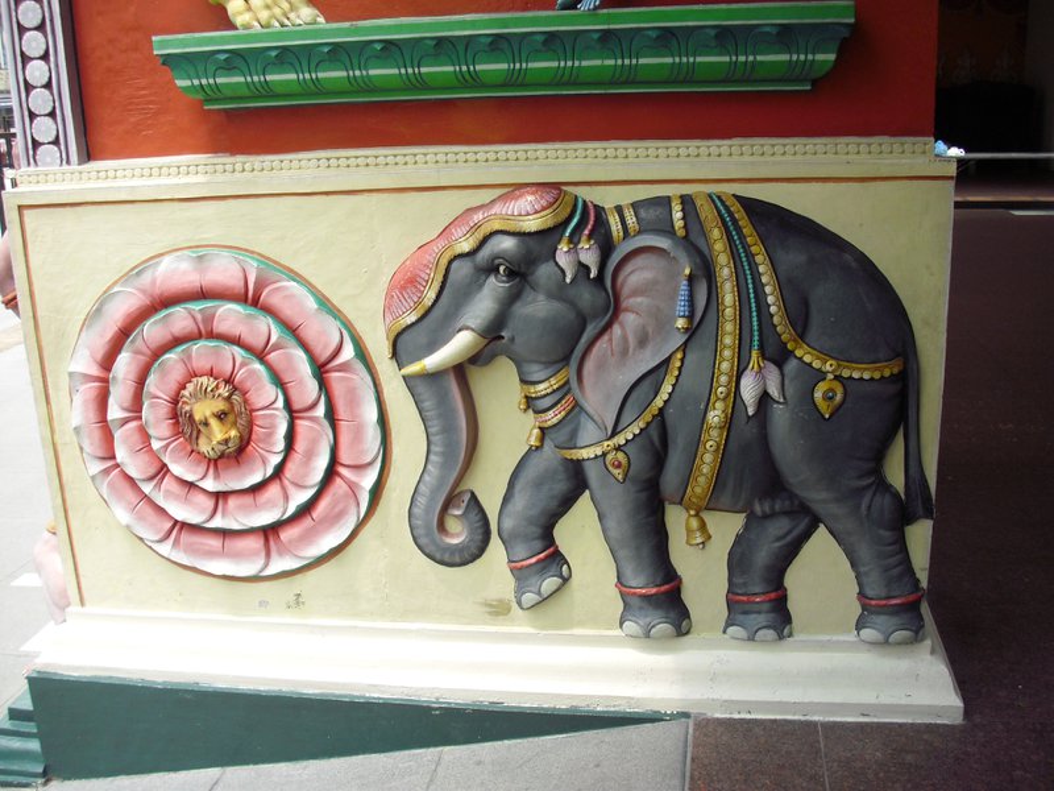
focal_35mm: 38
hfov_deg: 49.0
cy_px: 396
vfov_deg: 37.7
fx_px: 1157
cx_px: 527
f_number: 2.8
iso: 100
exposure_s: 1/320
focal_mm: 6.2
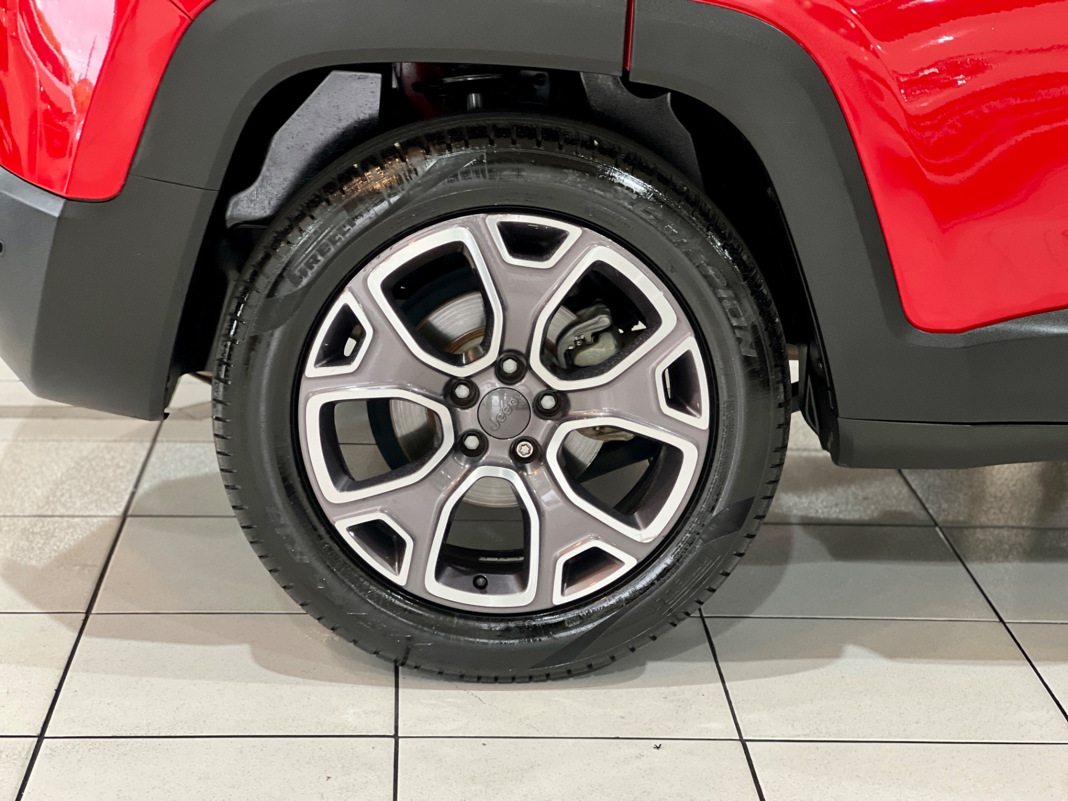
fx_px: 2376
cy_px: 400
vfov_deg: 19.1
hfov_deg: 25.3
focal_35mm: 77
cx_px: 534
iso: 320
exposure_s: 1/24
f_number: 2.8
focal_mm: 9
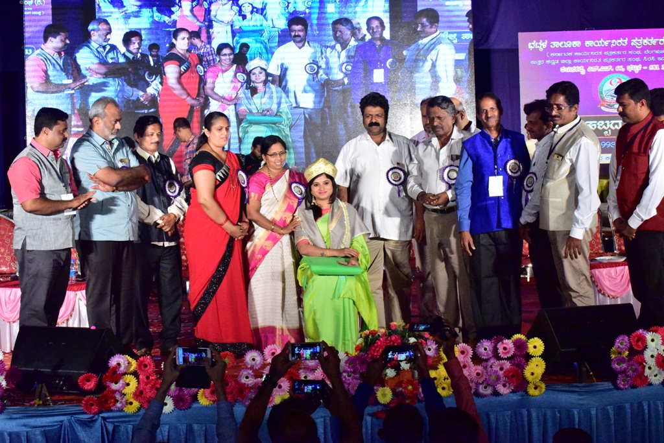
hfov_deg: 28.8
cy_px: 222
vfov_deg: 19.5
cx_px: 332
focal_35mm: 70
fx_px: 1291
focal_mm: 70
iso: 12800
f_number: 20
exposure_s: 1/160
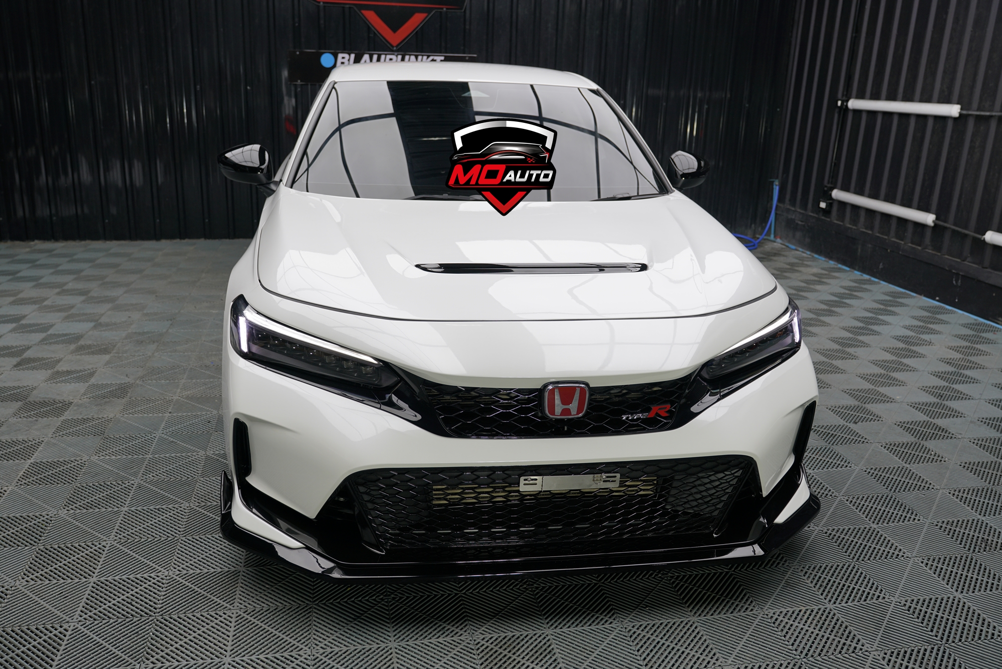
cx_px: 501
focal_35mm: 30
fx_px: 835
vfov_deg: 43.6
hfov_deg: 61.9
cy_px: 334
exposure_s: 1/160
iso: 160
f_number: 4
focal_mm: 30
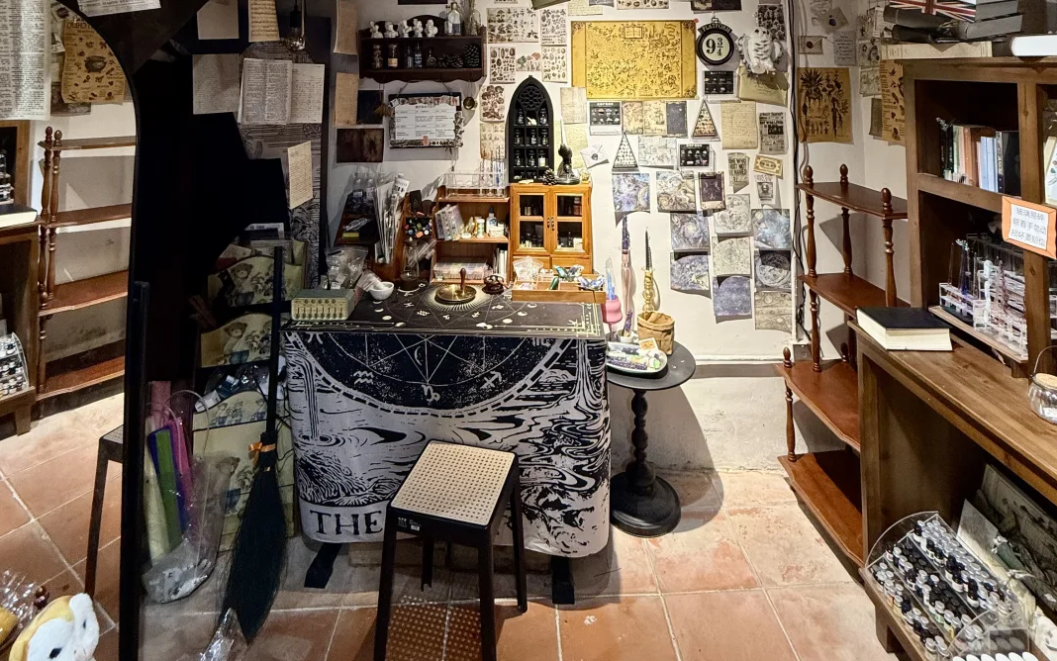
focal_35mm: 20
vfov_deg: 51.6
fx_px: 576
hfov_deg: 85.0
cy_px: 48
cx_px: 532
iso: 160
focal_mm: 2.22
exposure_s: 1/100
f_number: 2.2
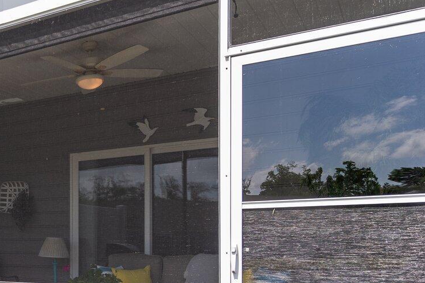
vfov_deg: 27.7
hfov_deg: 34.7
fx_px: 555
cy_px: 252
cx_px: -67
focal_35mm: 47
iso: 125
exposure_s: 1/1250
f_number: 3.5
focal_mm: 17
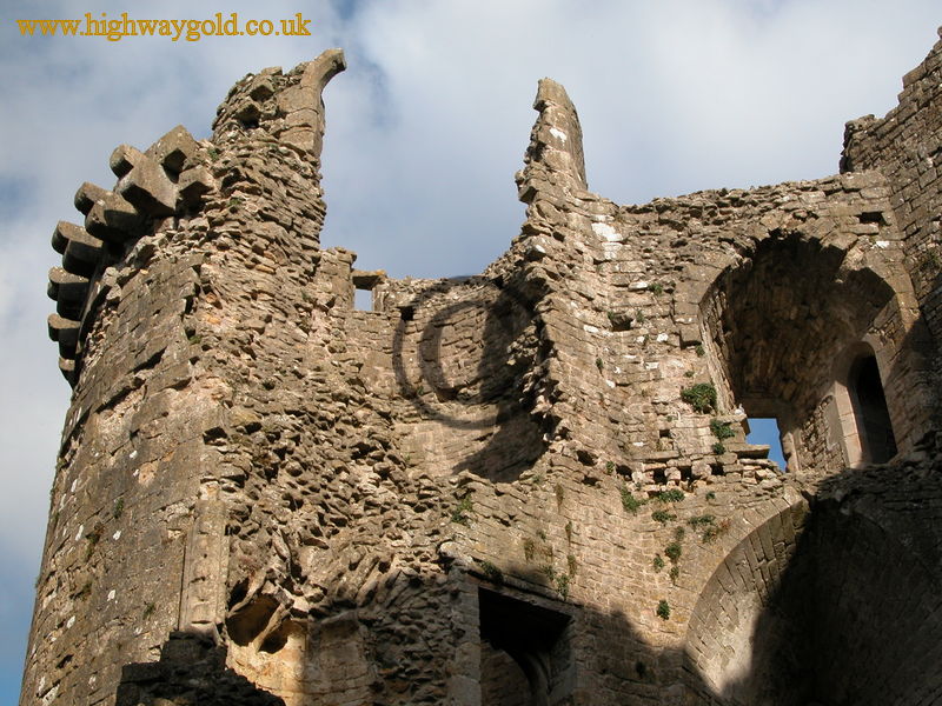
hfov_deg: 31.2
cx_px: 471
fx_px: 1687
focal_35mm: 62
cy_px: 353
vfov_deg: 23.7
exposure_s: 1/362
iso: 100
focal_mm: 15.7
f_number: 6.4
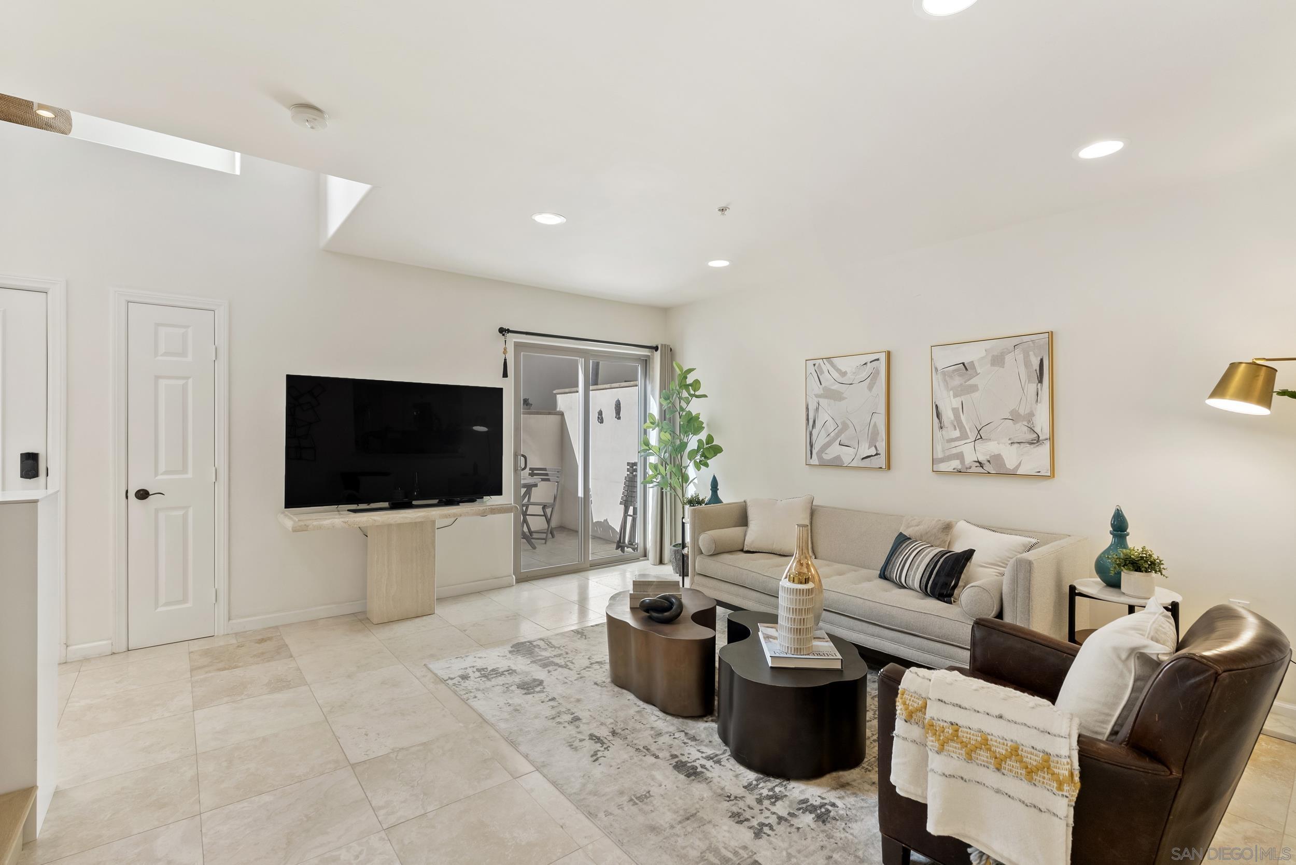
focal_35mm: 16
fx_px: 576
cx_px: 648
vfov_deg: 73.8
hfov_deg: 96.7
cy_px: 432
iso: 500
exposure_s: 1/20
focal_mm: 16
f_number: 8
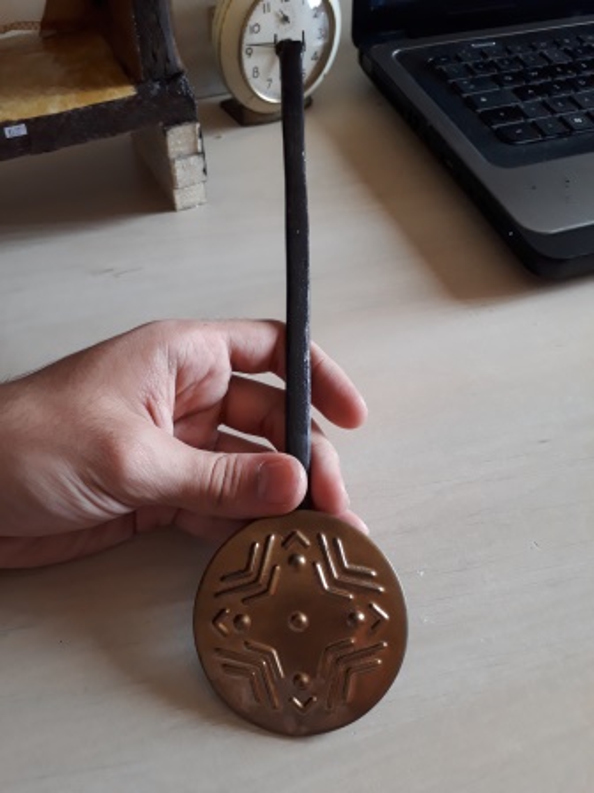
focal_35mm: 27
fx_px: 618
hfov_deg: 51.4
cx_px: 297
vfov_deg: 65.3
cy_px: 396
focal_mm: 3.6
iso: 125
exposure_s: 1/33
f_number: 1.9
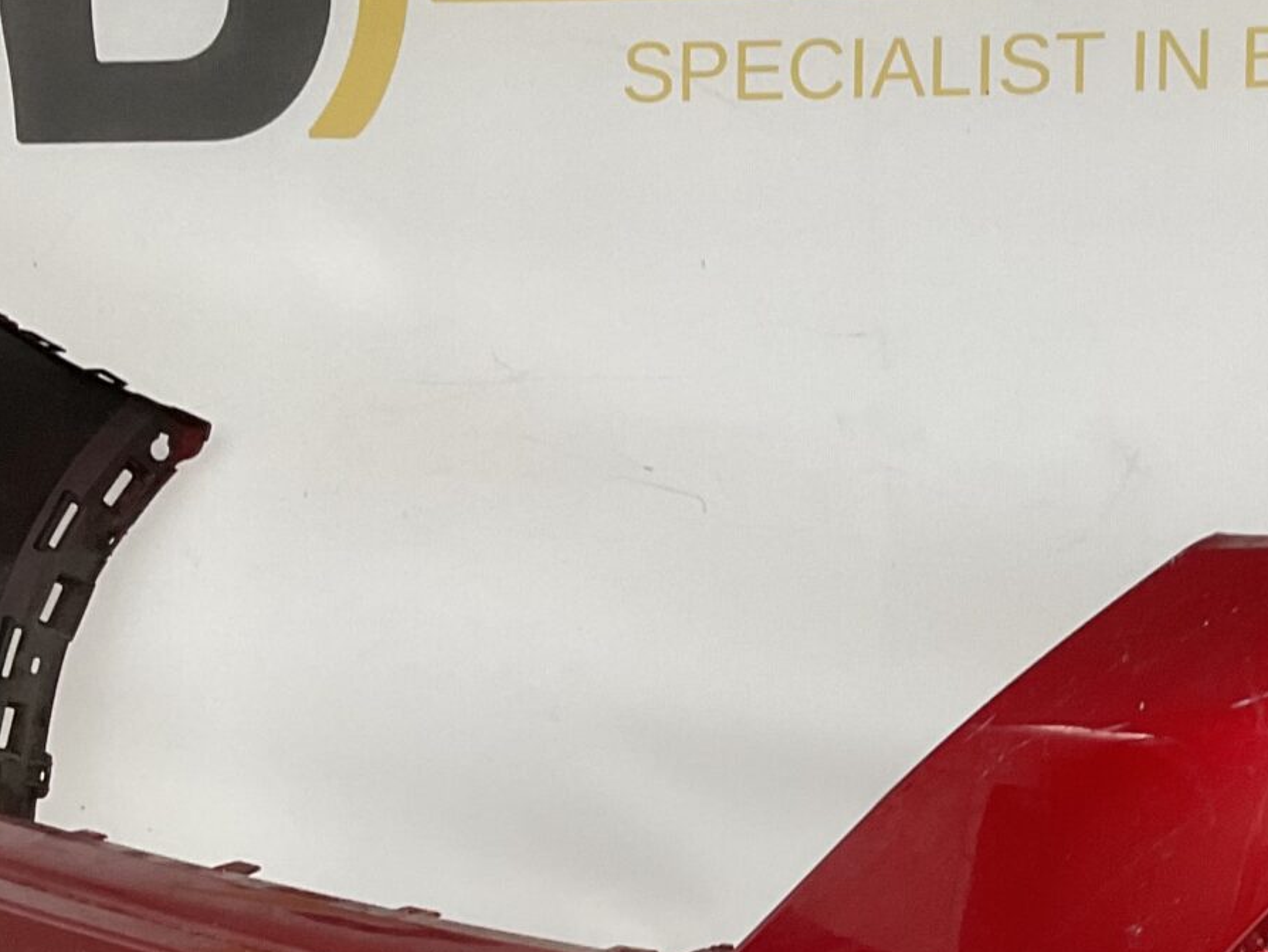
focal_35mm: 83
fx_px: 3041
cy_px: 787
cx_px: 1085
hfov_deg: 23.1
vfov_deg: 17.6
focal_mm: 3
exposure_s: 1/60
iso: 64
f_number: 1.8
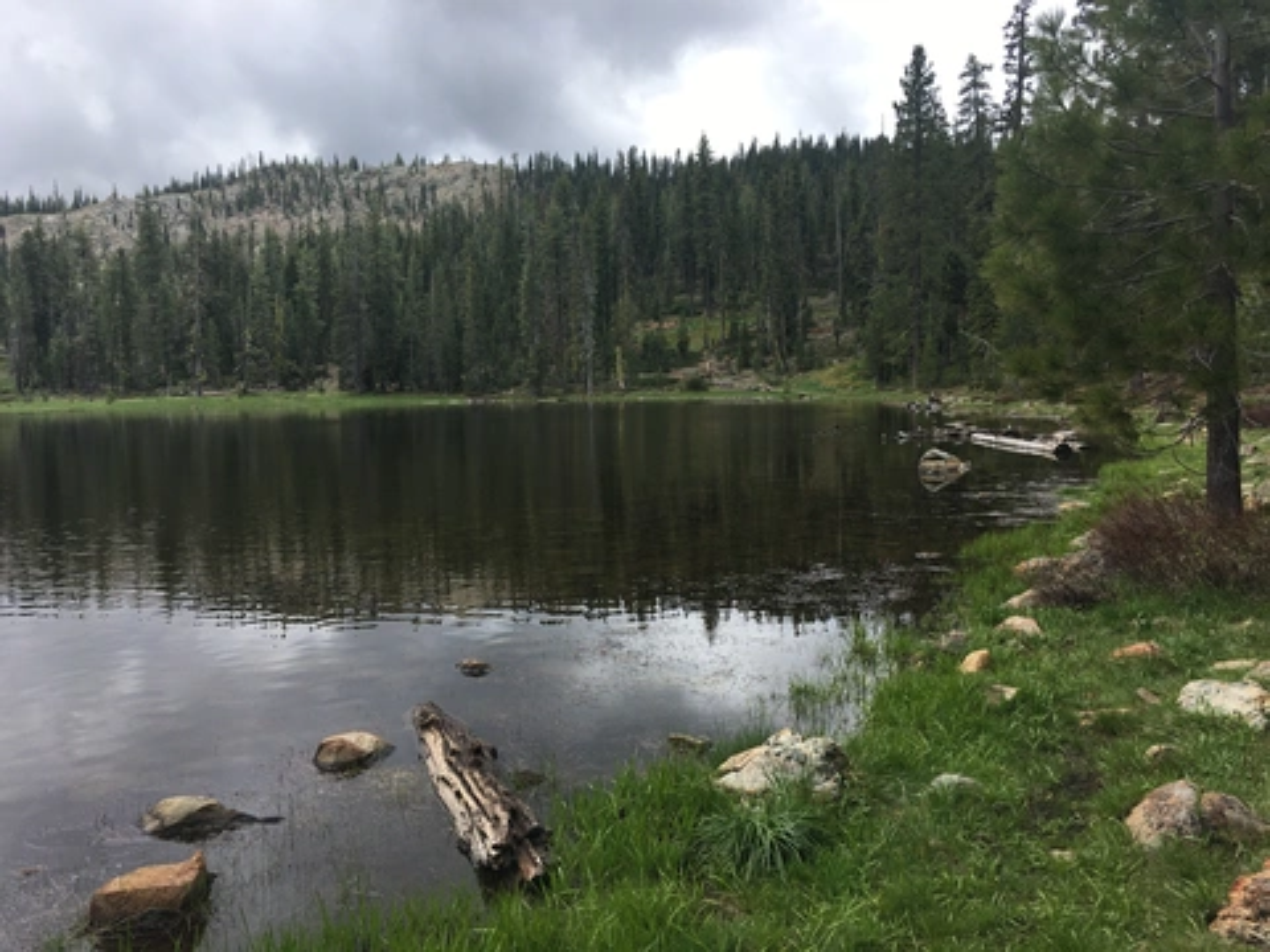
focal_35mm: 29
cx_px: 635
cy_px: 476
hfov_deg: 61.7
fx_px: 1064
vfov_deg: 48.2
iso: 25
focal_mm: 4.15
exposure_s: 1/894
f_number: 2.2
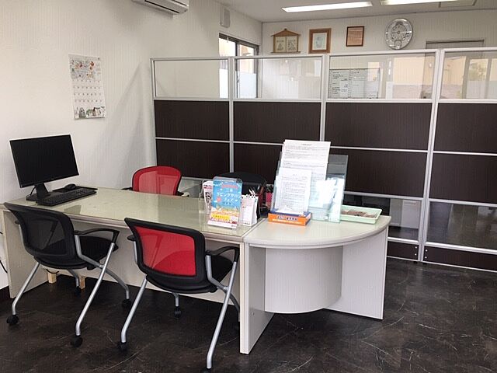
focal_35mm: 29
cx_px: 248
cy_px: 186
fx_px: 416
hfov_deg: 61.7
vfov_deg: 48.2
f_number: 2.2
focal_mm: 4.15
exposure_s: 1/40
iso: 25
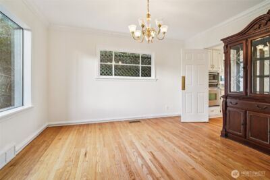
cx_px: 135
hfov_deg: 96.7
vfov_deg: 73.8
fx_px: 120
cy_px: 90
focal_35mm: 16
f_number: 8
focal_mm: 16
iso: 1600
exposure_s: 1/25
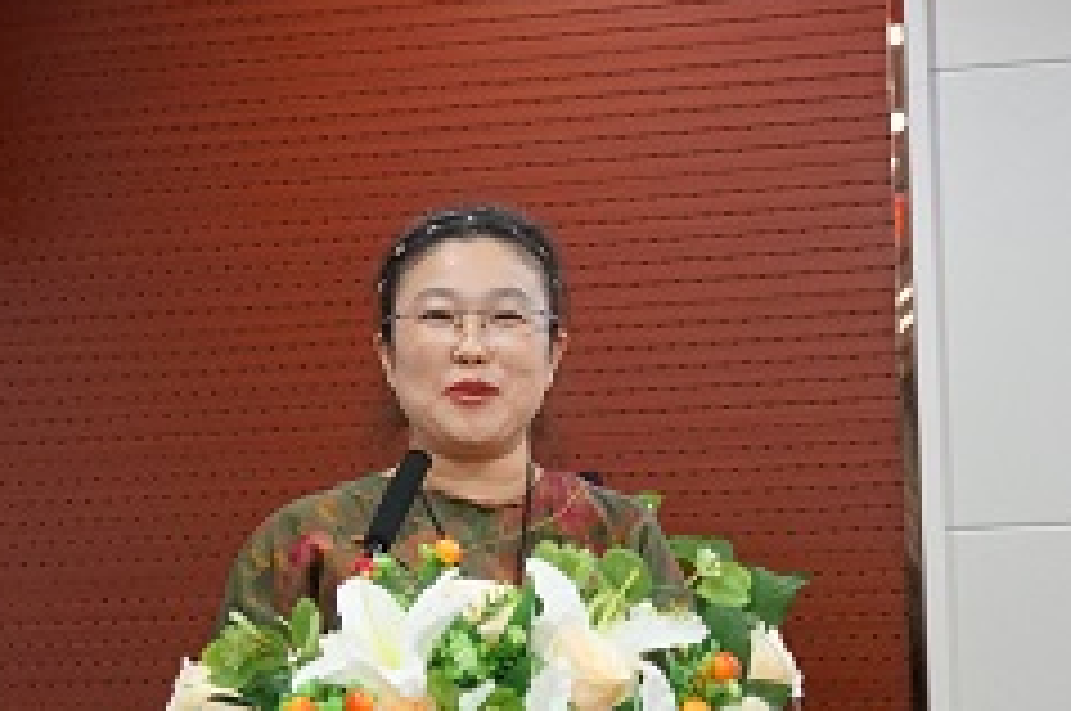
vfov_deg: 13.2
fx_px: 3060
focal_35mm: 103
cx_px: 428
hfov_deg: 19.8
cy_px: 628
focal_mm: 49
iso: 4000
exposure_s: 1/160
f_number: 4.5
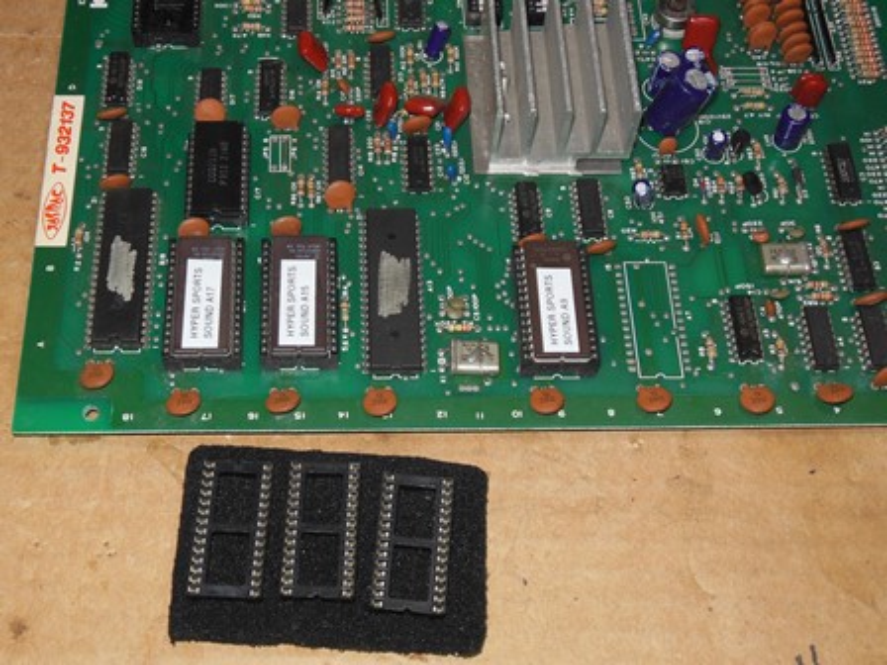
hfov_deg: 43.9
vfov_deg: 33.6
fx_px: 1102
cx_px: 444
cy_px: 332
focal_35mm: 43
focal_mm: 7.7
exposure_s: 1/30
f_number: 7.5
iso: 200
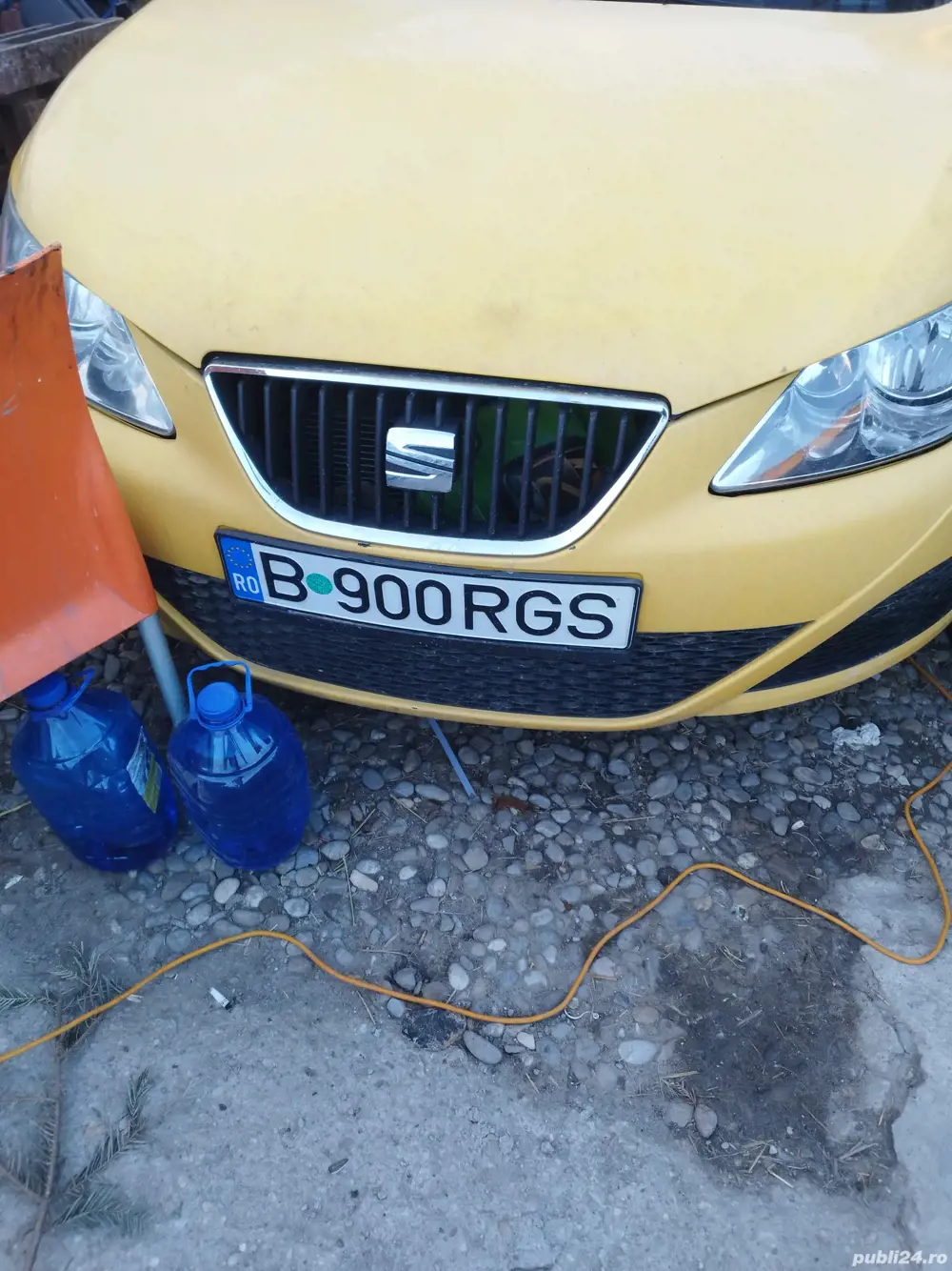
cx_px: 476
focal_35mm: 24
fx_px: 880
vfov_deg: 71.6
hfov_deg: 56.8
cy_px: 636
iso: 140
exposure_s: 1/50
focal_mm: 5.89
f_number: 1.89
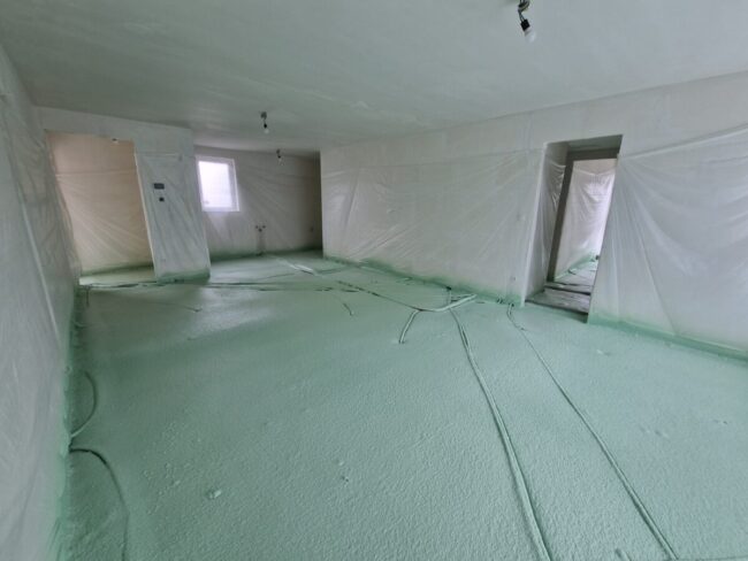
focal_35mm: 13
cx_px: 374
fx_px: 281
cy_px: 280
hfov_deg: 106.2
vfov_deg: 90.0
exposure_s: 1/50
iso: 64
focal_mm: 2.2
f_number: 2.2
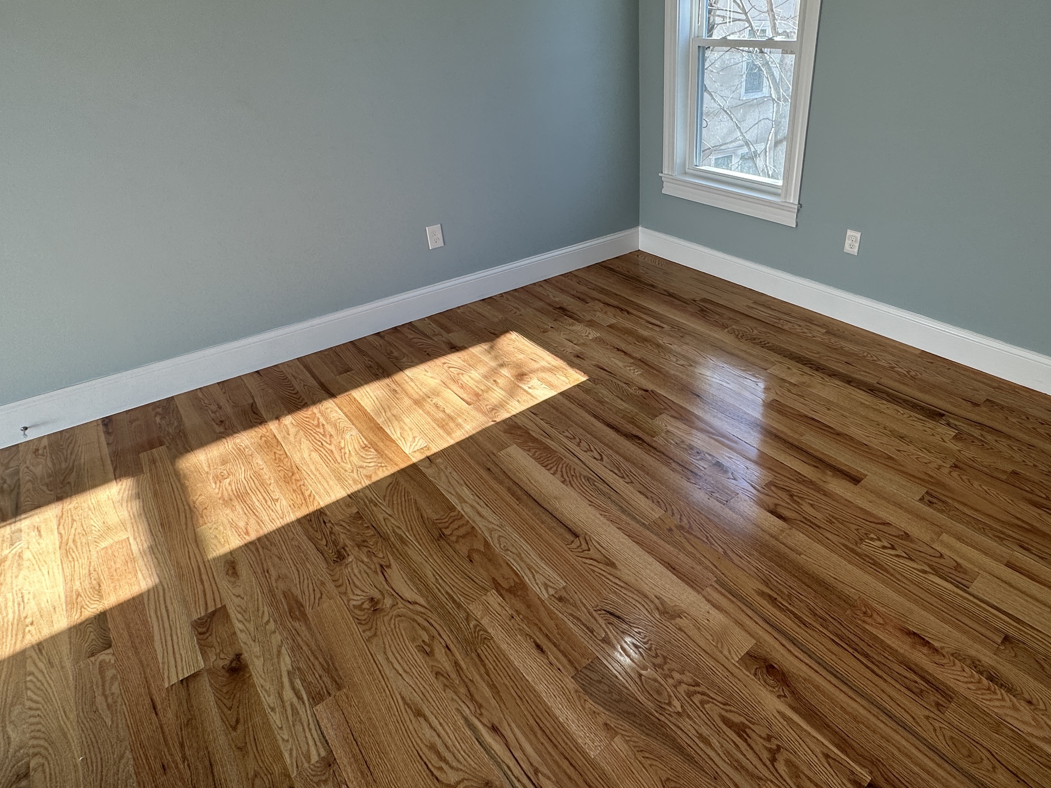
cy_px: 317
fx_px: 638
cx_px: 651
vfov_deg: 62.9
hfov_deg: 77.7
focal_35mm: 21
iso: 50
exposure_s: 1/120
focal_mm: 2.22
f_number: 2.2
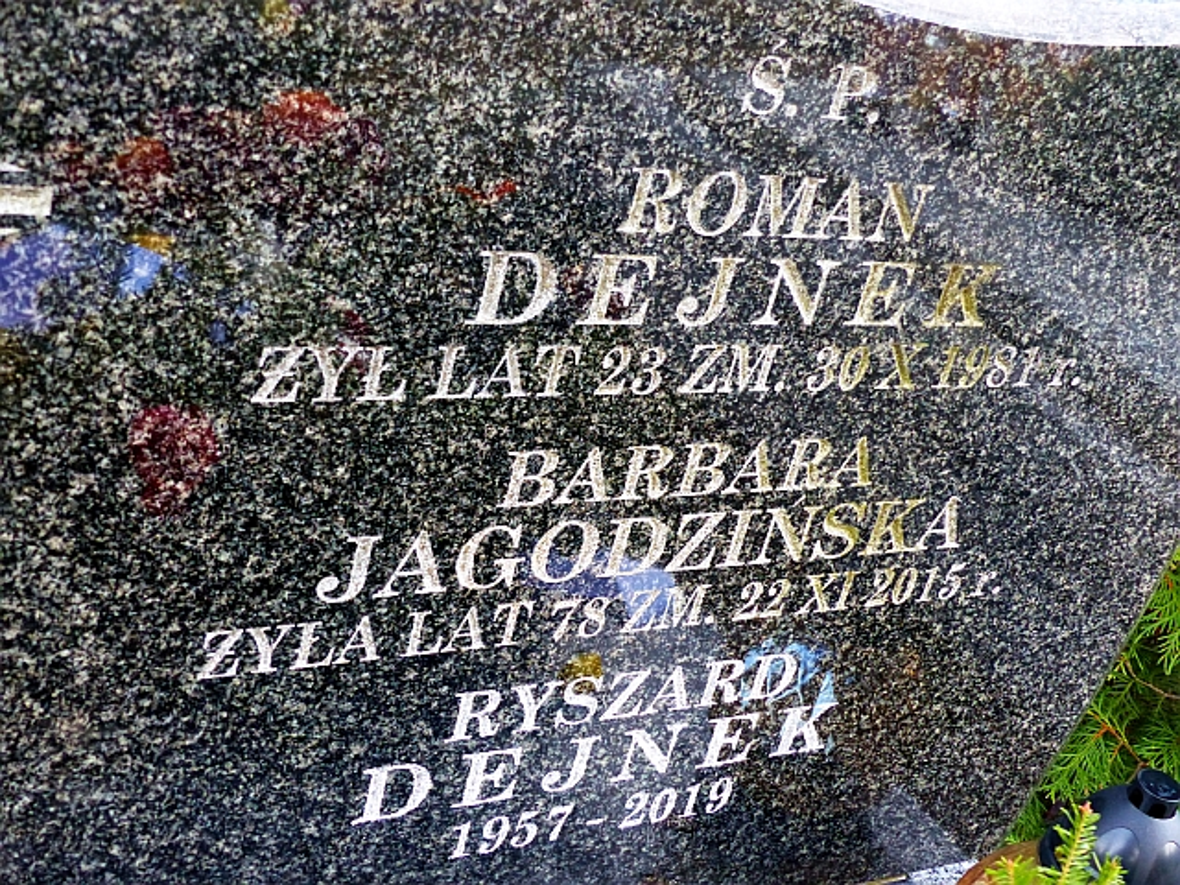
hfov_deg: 38.9
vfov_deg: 29.7
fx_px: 1670
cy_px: 442
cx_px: 590
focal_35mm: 49
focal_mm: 8.7
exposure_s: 1/60
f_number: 2.8
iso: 400
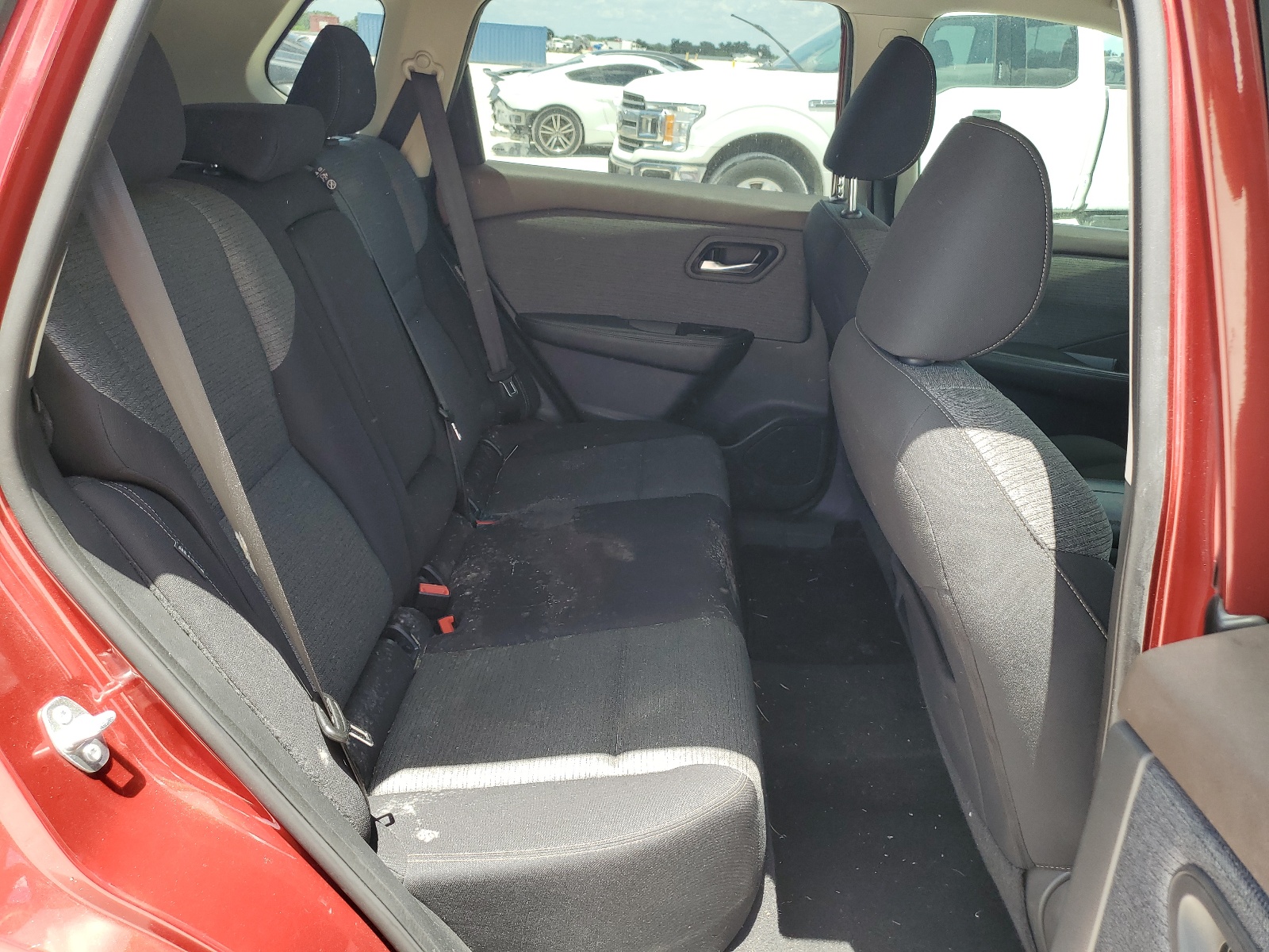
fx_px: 953
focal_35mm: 26
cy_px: 476
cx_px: 634
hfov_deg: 67.3
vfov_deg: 53.1
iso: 50
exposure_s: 1/370
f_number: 1.5
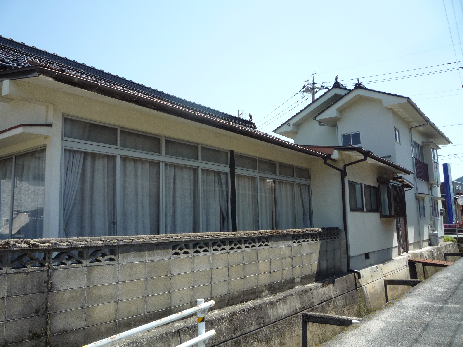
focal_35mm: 30
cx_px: 232
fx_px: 401
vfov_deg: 46.8
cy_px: 174
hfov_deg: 60.0
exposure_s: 1/400
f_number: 4
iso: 100
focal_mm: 5.2
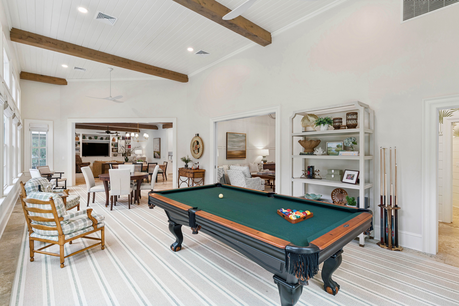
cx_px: 230
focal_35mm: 17
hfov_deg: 93.3
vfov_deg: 70.5
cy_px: 153
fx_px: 217
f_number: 8
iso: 250
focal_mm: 17
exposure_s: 1/10
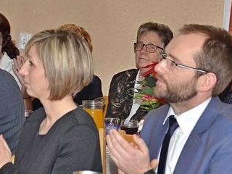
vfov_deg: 7.1
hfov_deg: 9.5
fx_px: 1401
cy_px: 114
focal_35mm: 209
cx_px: 129
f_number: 5
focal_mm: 58
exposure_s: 1/125
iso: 800
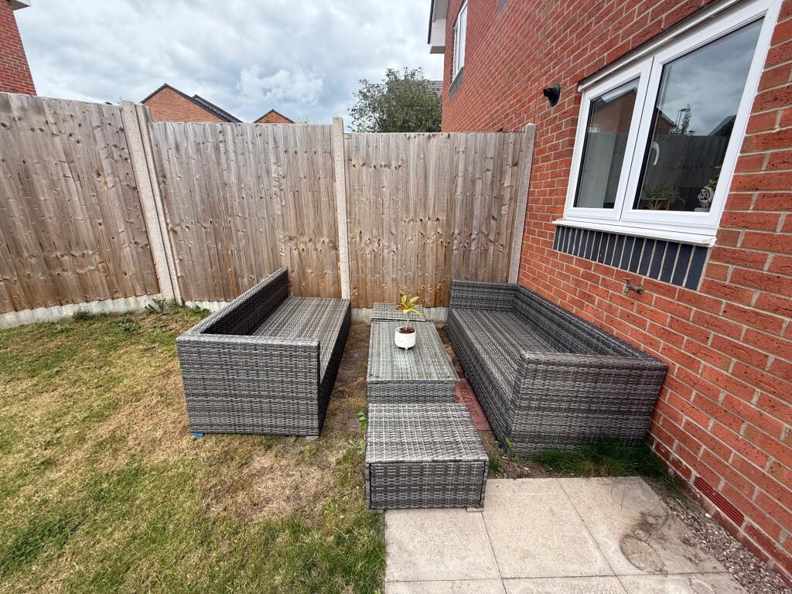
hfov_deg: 102.1
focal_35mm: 14
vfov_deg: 85.7
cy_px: 297
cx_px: 396
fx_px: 320
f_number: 2.2
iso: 50
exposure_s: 1/602
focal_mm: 2.22
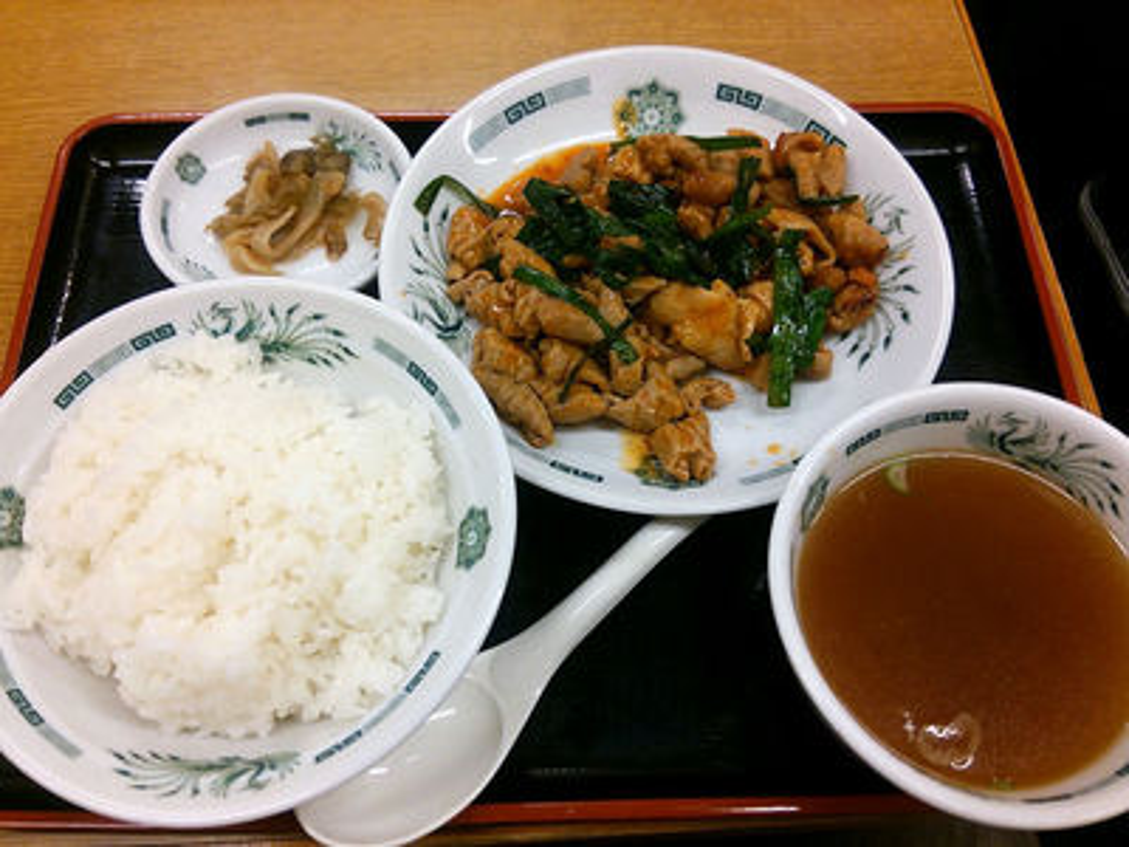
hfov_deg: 60.0
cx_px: 564
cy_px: 424
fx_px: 978
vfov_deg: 46.8
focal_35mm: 30
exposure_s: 1/59
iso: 64
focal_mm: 4.06
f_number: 1.94
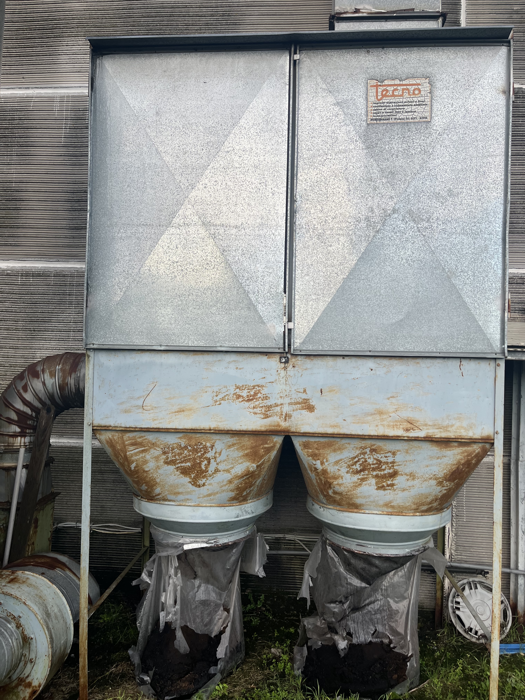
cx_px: 262
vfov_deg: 67.3
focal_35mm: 26
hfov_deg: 53.1
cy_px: 350
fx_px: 526
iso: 50
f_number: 1.6
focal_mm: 5.1
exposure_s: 1/473
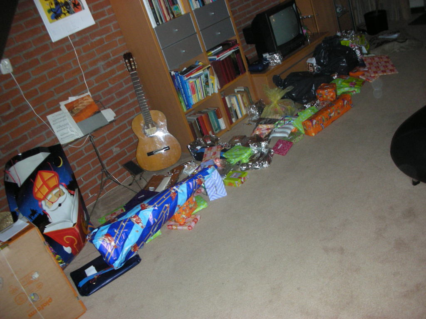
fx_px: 431
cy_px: 160
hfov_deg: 52.6
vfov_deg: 40.7
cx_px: 213
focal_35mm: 35
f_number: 3
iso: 200
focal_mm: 5.8
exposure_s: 1/60.1
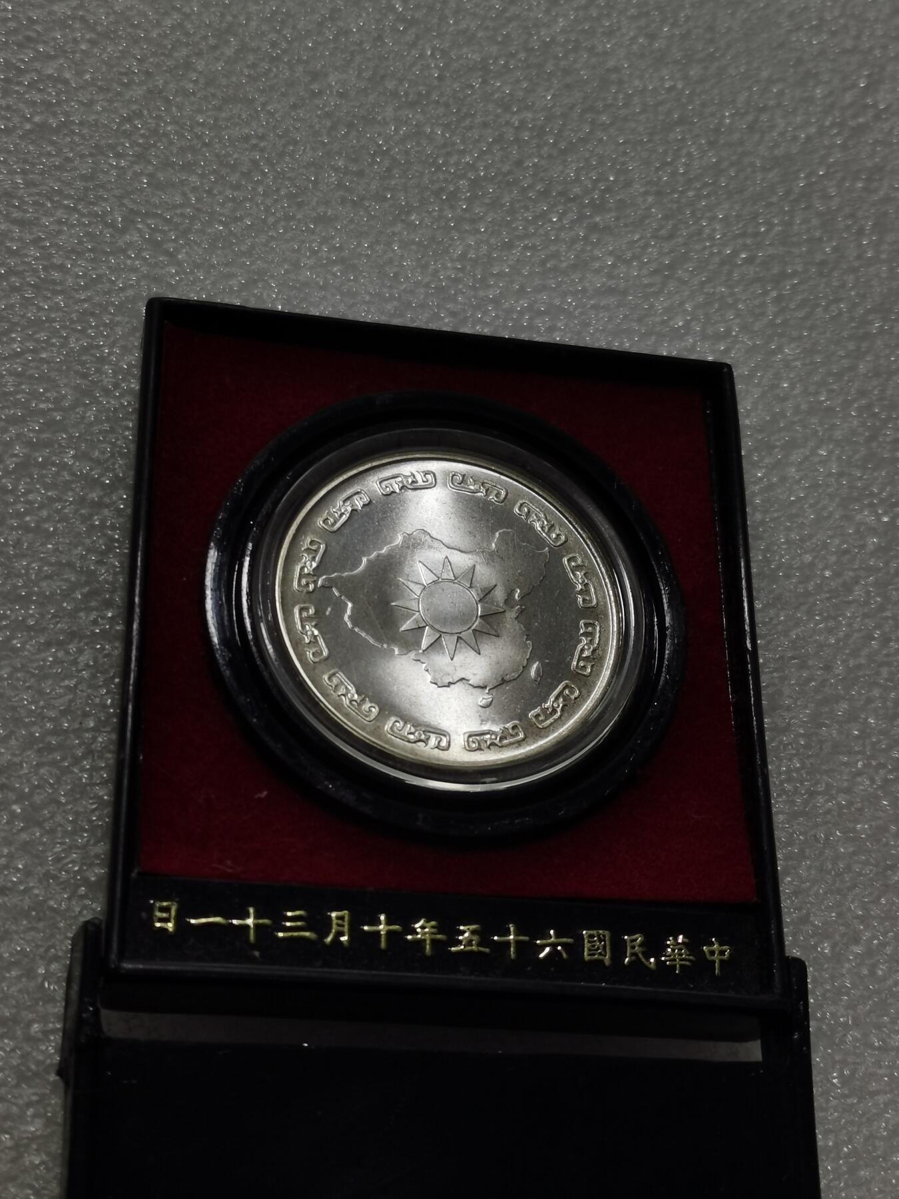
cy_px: 600
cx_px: 450
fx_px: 2043
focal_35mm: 59
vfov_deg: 32.7
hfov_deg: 24.8
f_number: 1.8
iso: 50
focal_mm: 5.58
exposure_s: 1/295
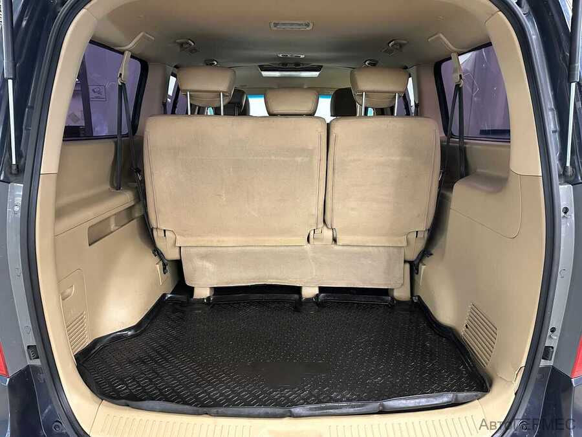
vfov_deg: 56.8
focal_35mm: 24
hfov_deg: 71.6
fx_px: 404
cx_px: 291
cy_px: 218
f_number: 1.78
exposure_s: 1/50
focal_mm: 6.86
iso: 640
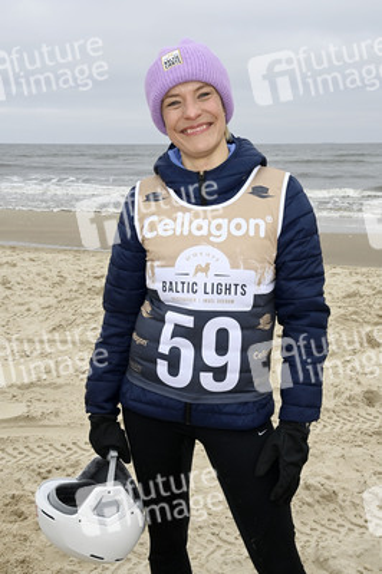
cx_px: 191
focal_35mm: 40
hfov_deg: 33.3
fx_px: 638
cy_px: 287
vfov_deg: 48.5
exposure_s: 1/250
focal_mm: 40
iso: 1000
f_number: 14
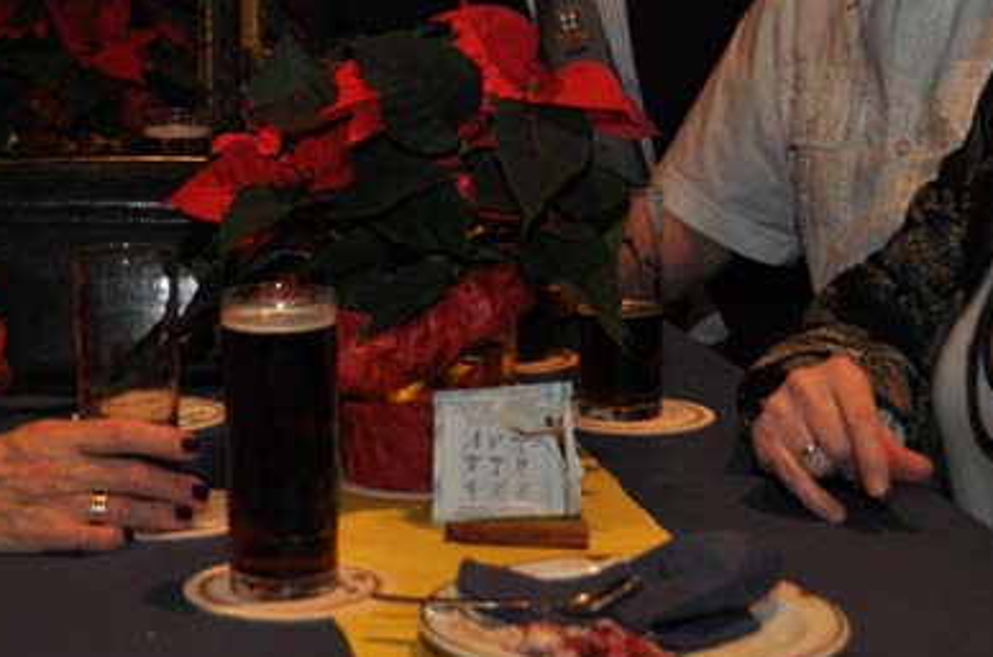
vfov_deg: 13.6
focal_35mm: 99
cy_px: 22
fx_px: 2725
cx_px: 335
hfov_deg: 20.6
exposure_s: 1/60
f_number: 4
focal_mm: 32
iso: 800
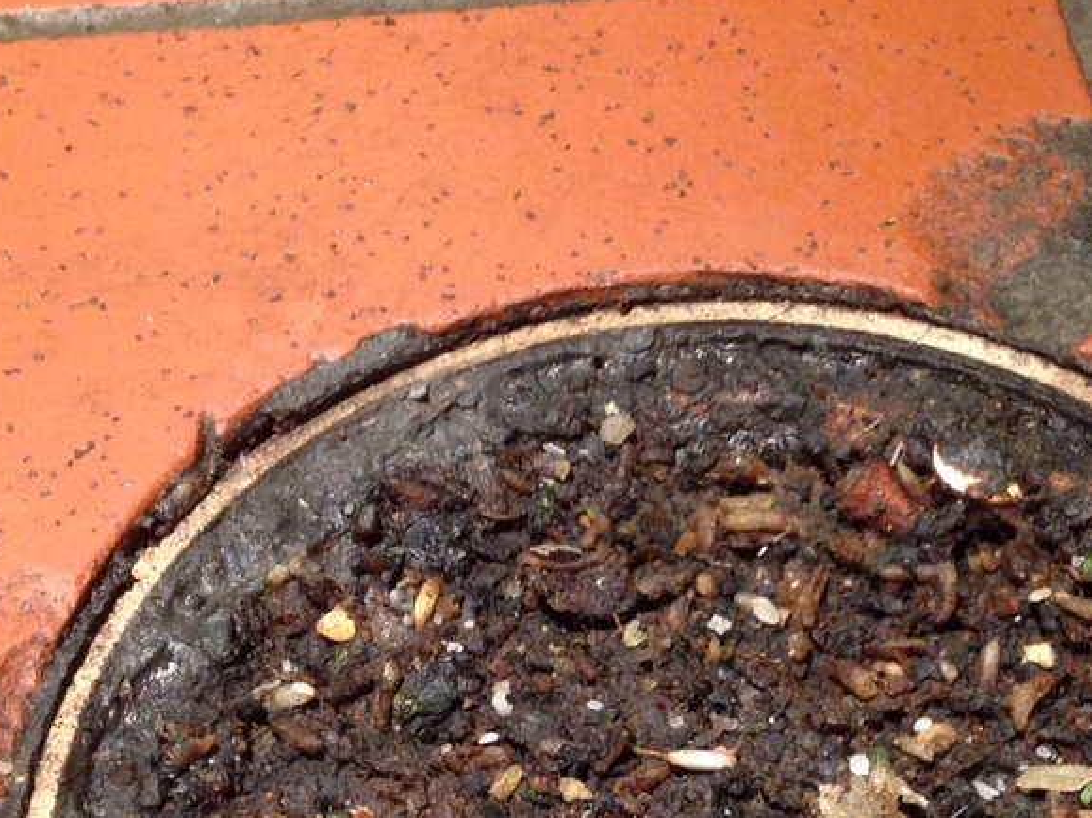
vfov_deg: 19.8
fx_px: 2302
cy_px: 712
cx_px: 575
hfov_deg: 26.7
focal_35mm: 73
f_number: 2.4
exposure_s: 1/20
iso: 200
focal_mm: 4.12
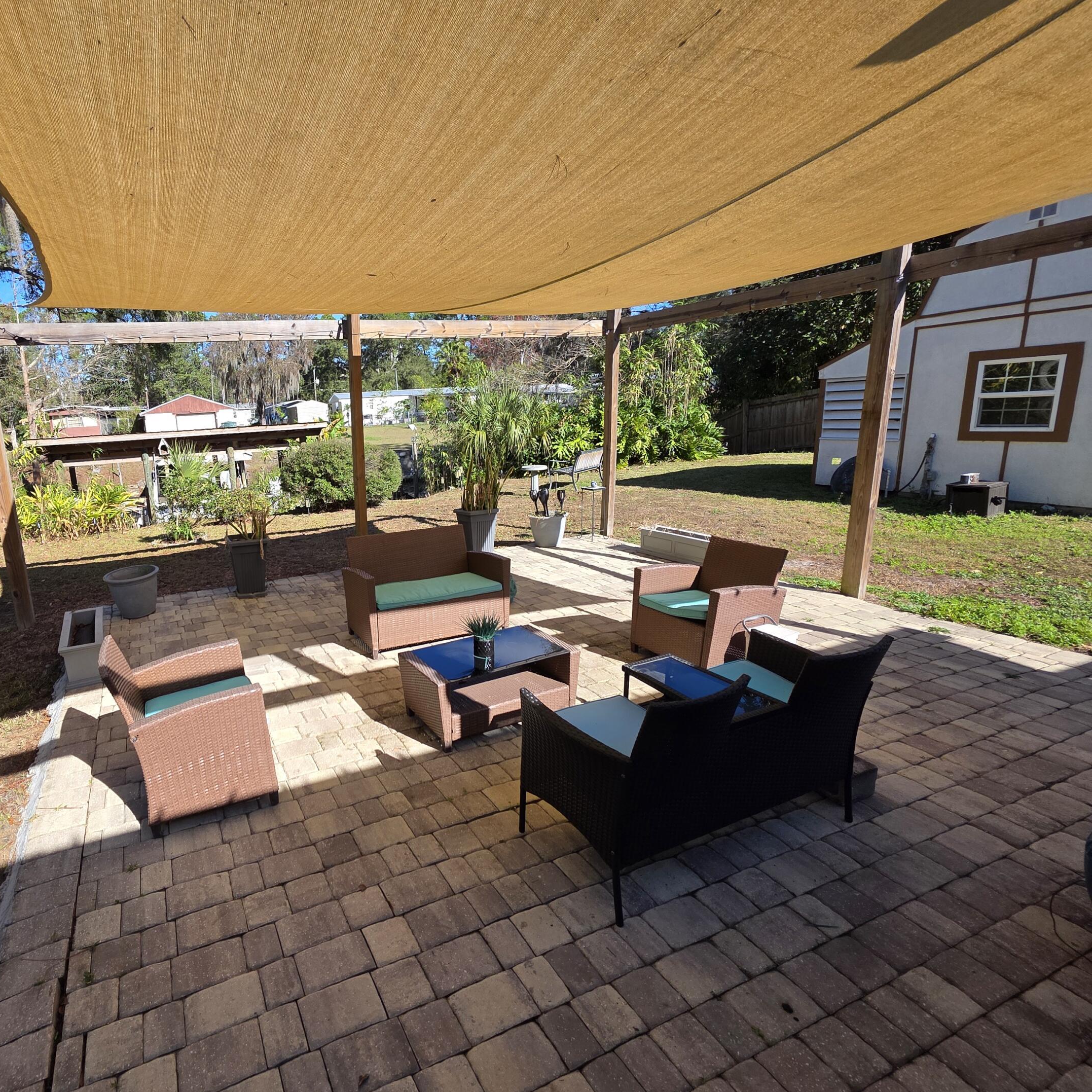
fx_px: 571
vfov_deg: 87.4
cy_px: 545
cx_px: 360
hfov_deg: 84.3
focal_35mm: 16
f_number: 1.9
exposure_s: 1/1123
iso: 40
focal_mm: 2.2
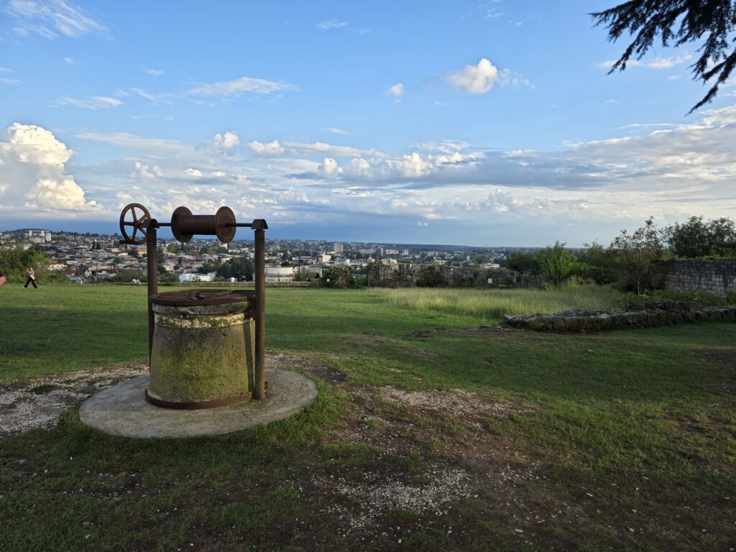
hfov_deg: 73.9
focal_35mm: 23
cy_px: 276
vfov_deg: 58.9
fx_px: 489
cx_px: 368
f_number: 1.7
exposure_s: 1/1410
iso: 80
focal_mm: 6.3
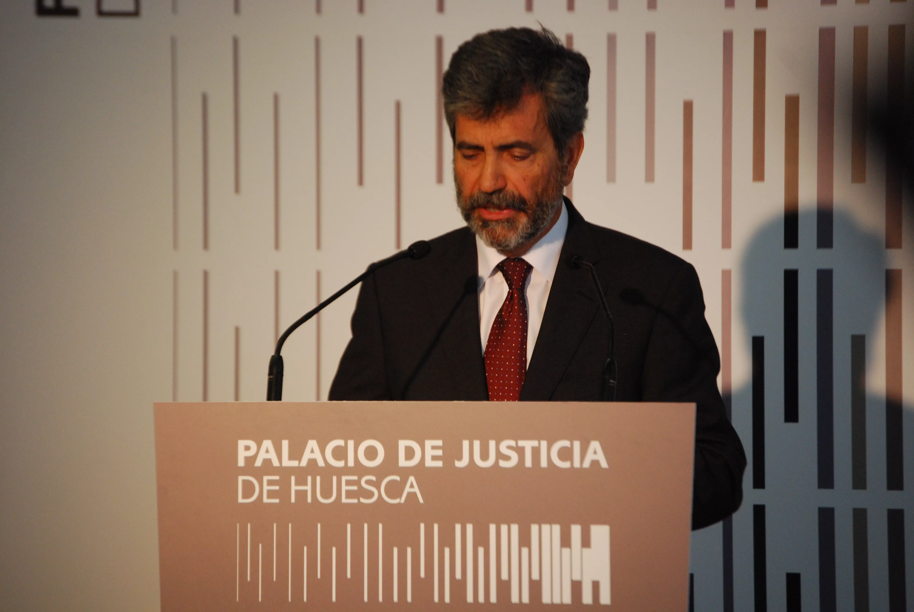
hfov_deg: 9.5
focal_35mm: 218
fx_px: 5529
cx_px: 457
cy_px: 306
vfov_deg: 6.3
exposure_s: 1/200
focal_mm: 145
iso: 800
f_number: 5.3
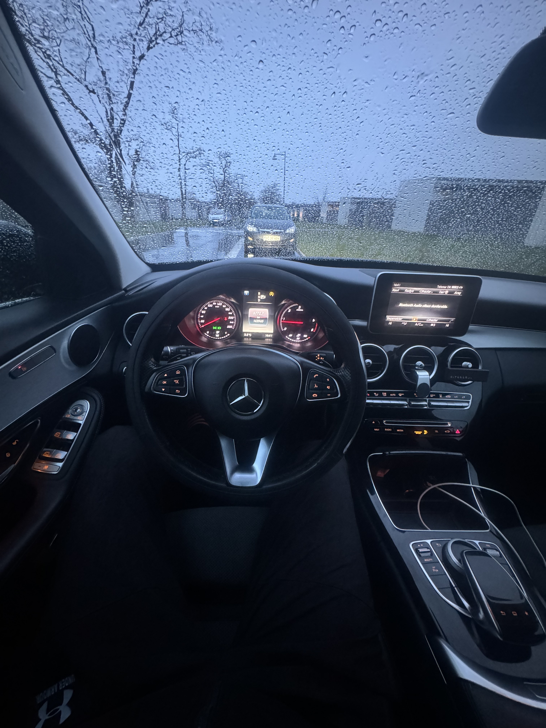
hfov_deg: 85.7
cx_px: 273
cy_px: 364
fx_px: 294
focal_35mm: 14
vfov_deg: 102.1
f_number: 2.2
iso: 1250
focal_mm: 2.22
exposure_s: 1/34
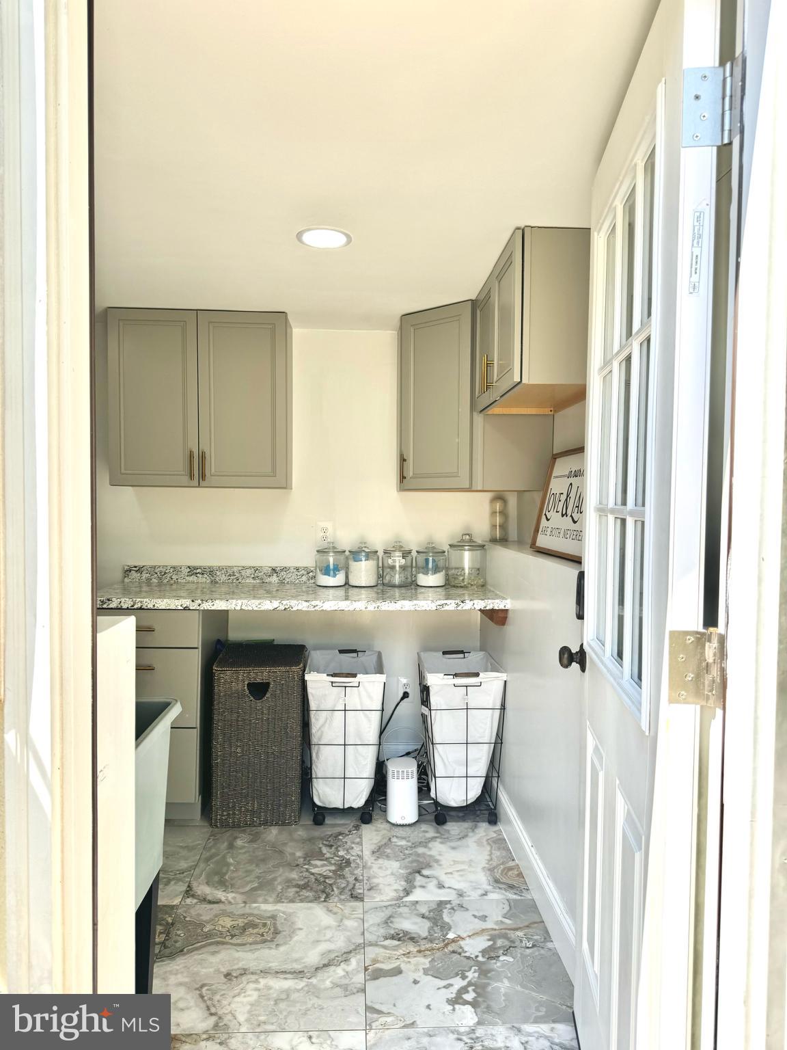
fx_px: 728
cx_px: 394
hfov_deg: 56.8
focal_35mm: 24
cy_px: 525
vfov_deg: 71.6
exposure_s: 1/747
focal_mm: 6.76
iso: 80
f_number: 1.78
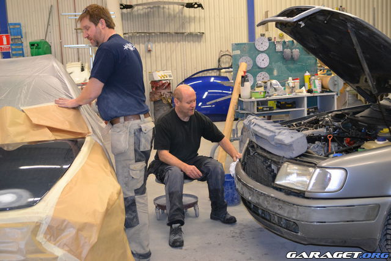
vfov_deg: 25.8
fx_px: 570
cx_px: 196
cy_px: 130
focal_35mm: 52
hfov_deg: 37.8
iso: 1400
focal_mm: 35
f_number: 5
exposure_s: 1/60
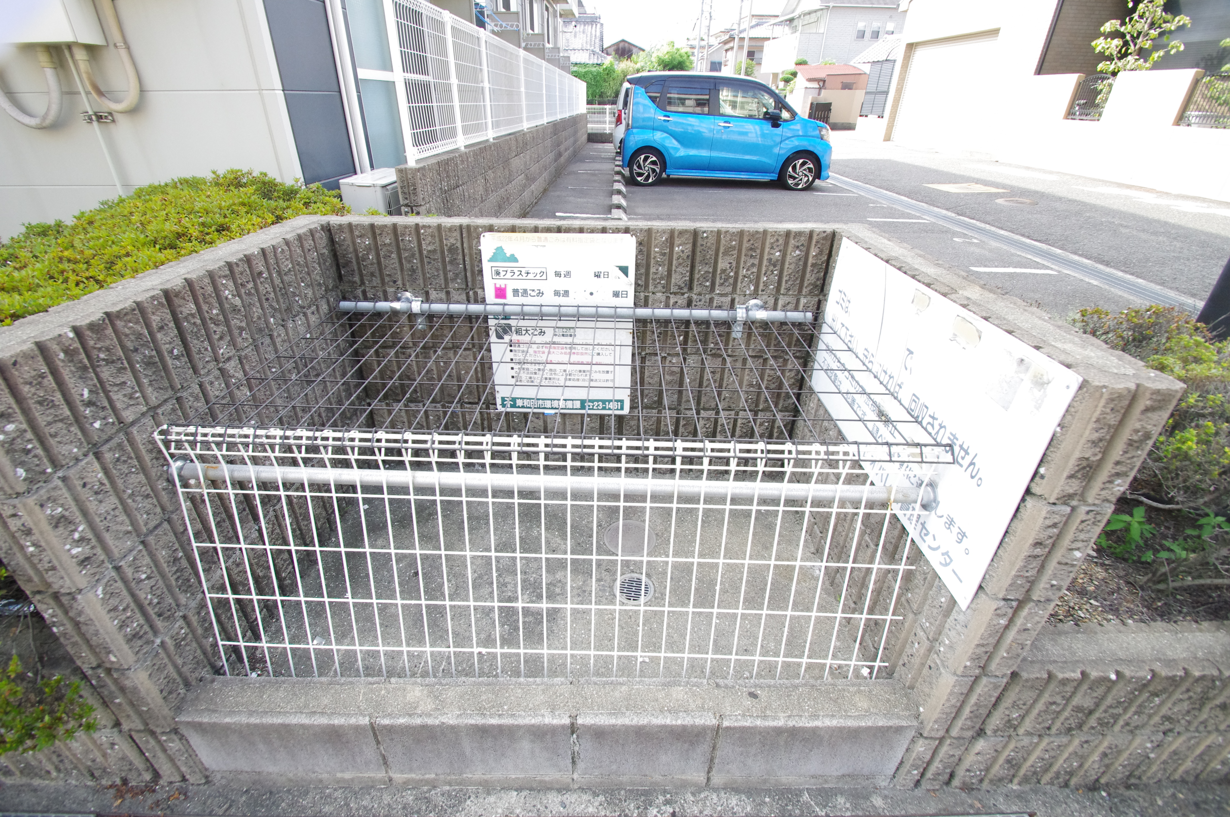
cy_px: 408
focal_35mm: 15
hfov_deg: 100.5
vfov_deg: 77.2
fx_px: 512
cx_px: 615
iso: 1600
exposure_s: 1/250
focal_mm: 10
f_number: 11
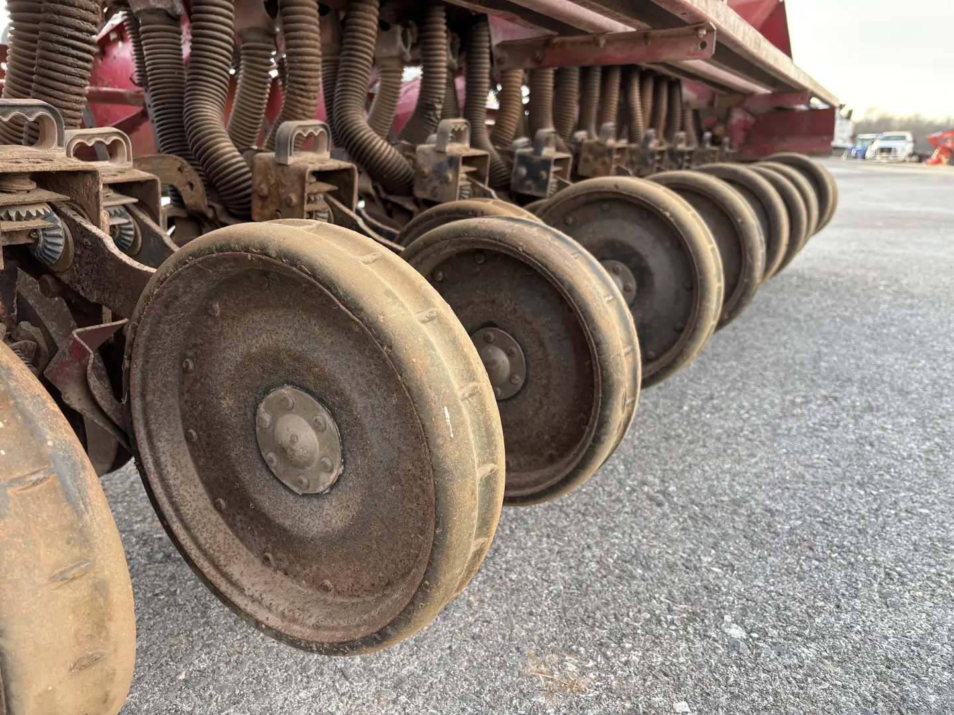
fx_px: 717
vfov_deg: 53.1
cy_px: 358
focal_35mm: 26
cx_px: 477
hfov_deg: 67.3
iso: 40
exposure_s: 1/121
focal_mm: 5.96
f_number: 1.6
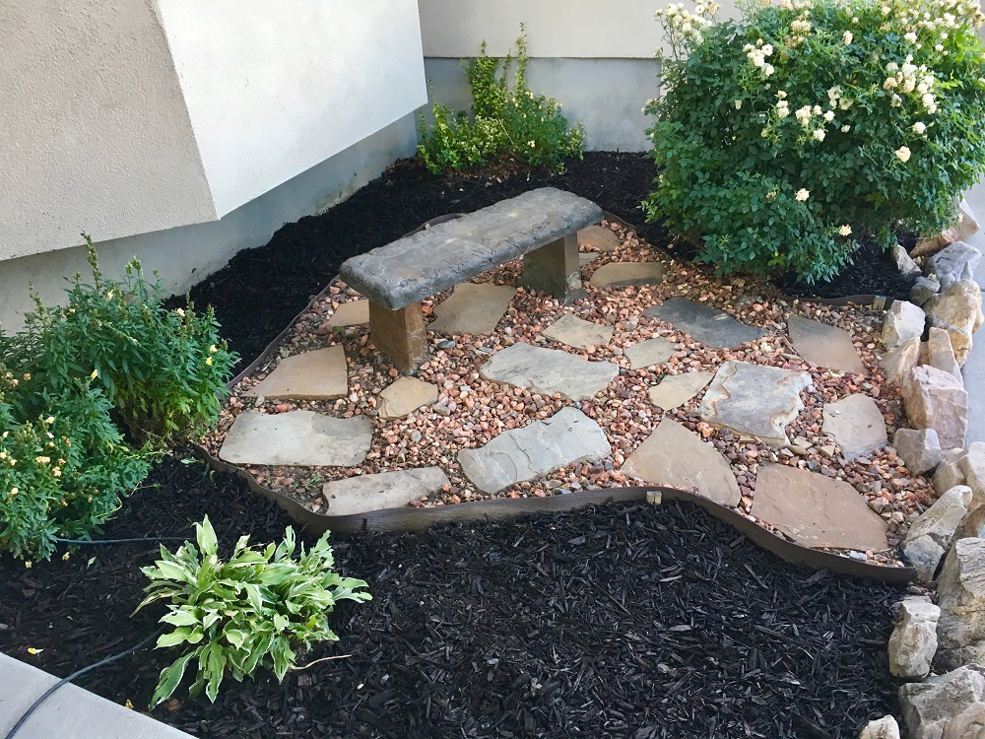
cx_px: 492
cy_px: 370
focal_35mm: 29
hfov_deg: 61.7
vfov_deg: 48.2
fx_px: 825
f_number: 2.2
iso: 32
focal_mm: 4.15
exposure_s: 1/30
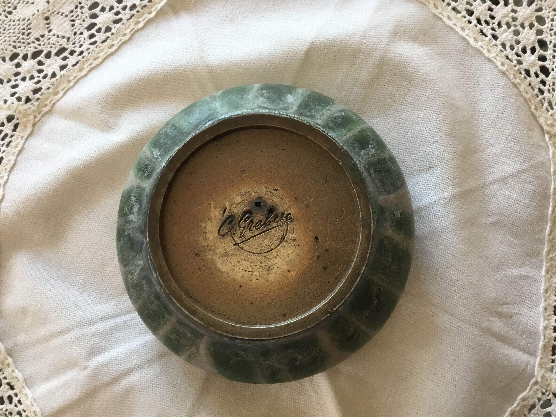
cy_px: 208
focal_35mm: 31
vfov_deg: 45.4
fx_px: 498
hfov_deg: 58.4
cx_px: 278
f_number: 2.4
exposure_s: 1/33
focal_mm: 3.3
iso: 40
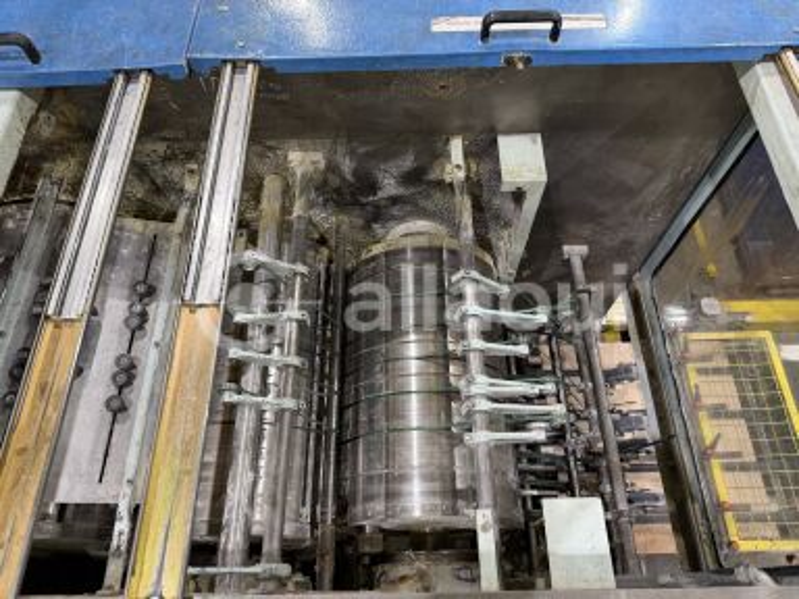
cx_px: 400
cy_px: 300
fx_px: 554
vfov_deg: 56.8
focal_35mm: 24
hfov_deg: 71.6
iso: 160
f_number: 1.78
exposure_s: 1/50
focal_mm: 6.76
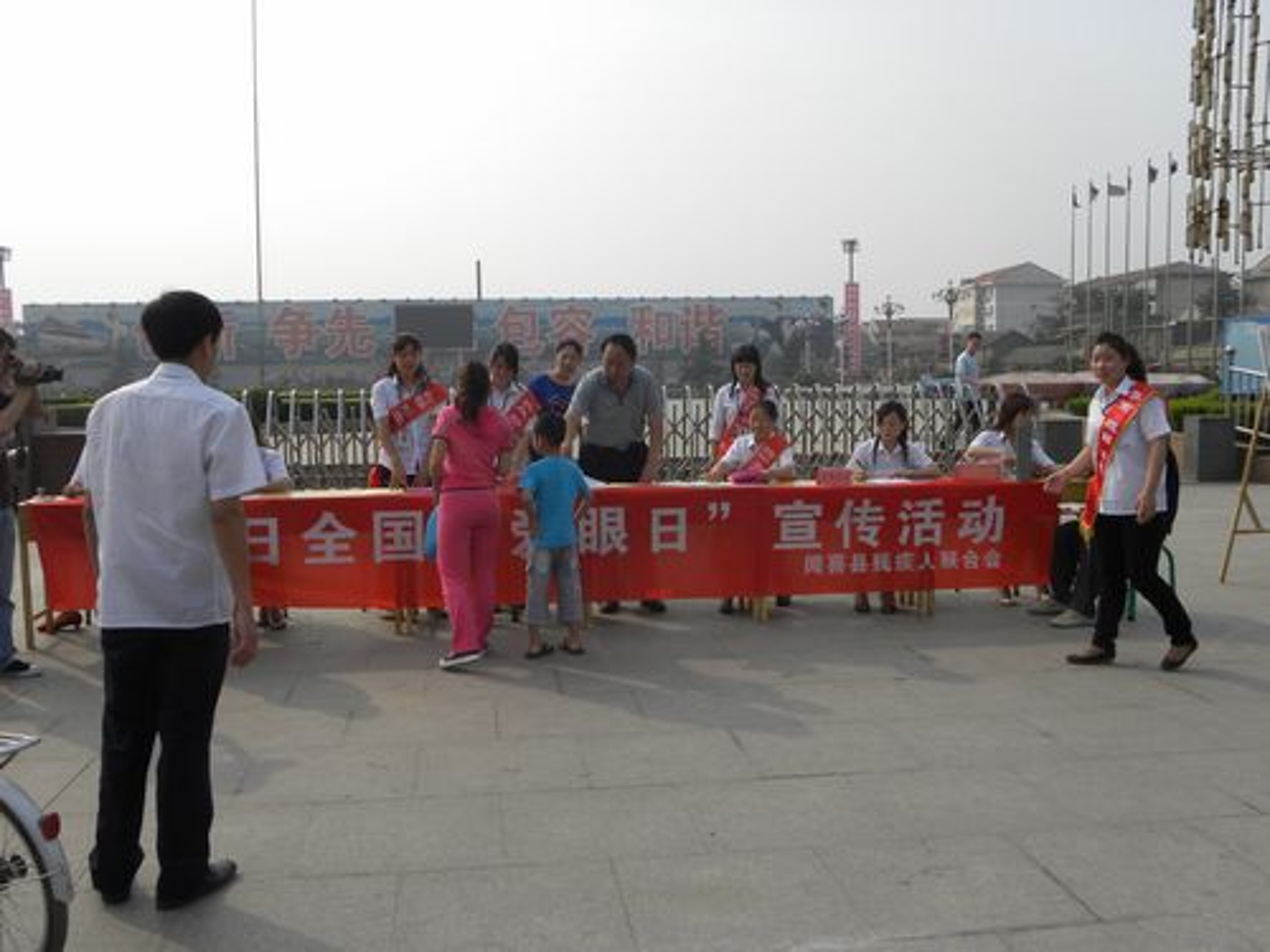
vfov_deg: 42.9
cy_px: 476
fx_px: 1211
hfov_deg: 55.4
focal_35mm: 33
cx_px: 635
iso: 64
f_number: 5.6
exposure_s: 1/350
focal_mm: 5.9
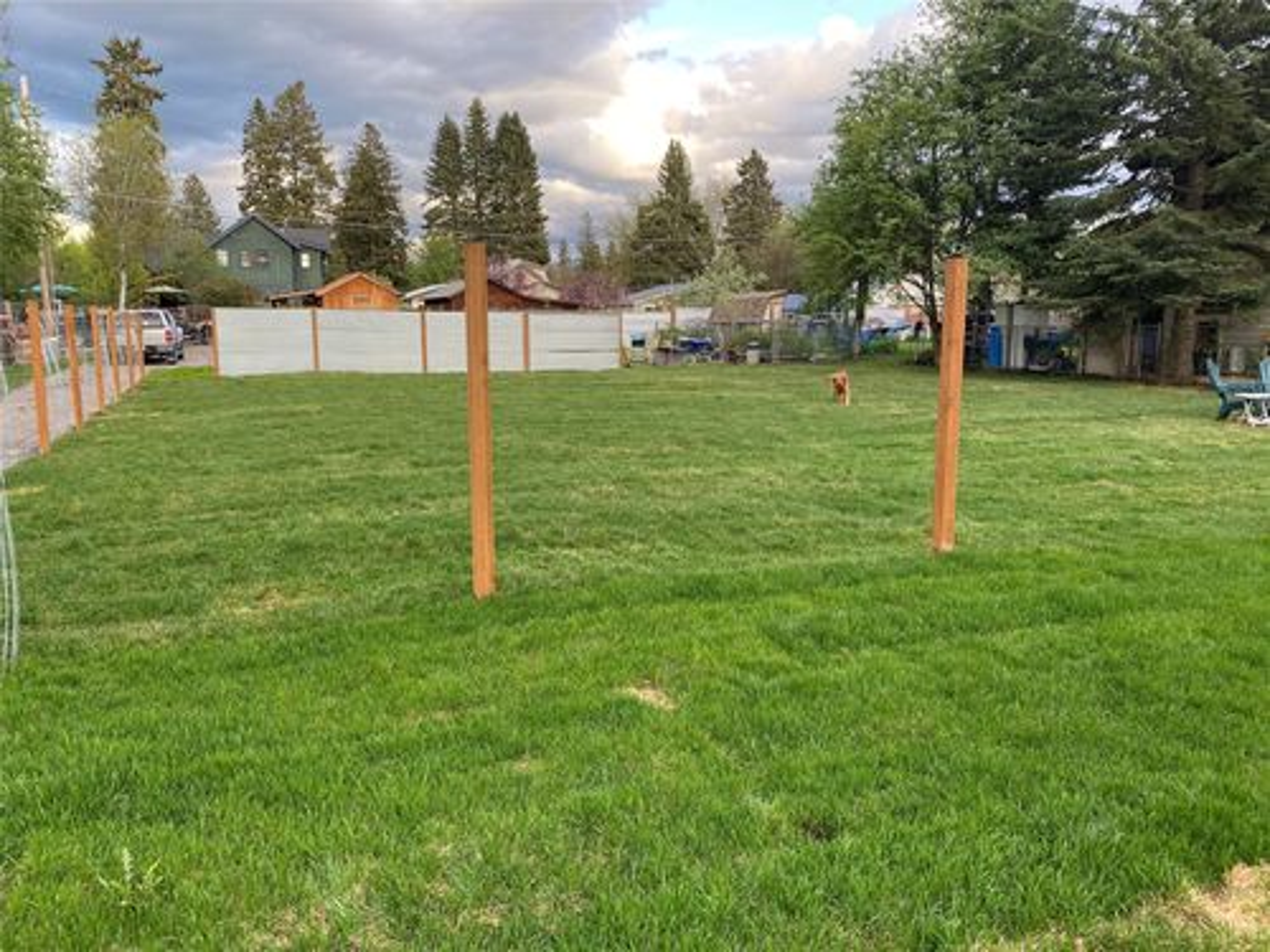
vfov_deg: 53.1
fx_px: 954
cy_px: 476
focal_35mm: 26
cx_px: 635
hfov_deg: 67.3
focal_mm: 4.25
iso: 40
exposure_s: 1/122
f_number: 1.8
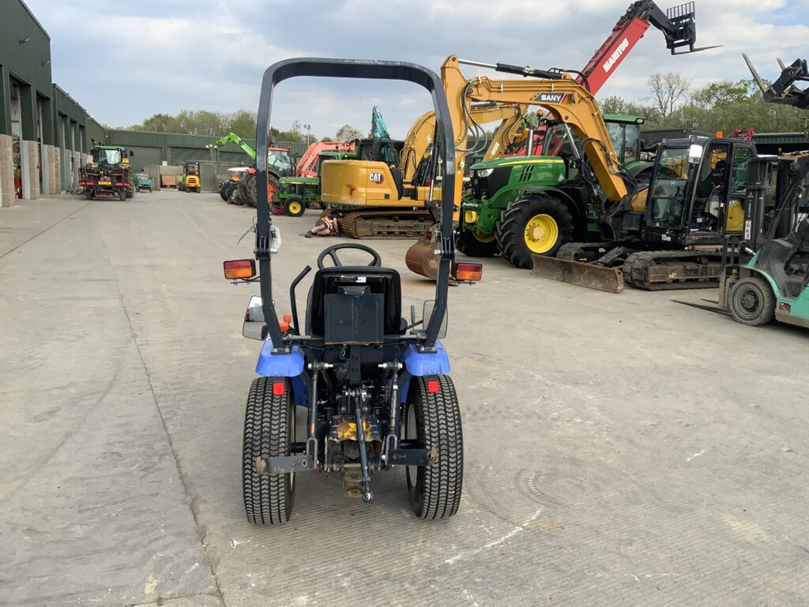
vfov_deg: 48.2
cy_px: 304
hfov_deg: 61.7
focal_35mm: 29
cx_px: 404
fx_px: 678
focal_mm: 3
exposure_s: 1/586
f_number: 1.8
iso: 16
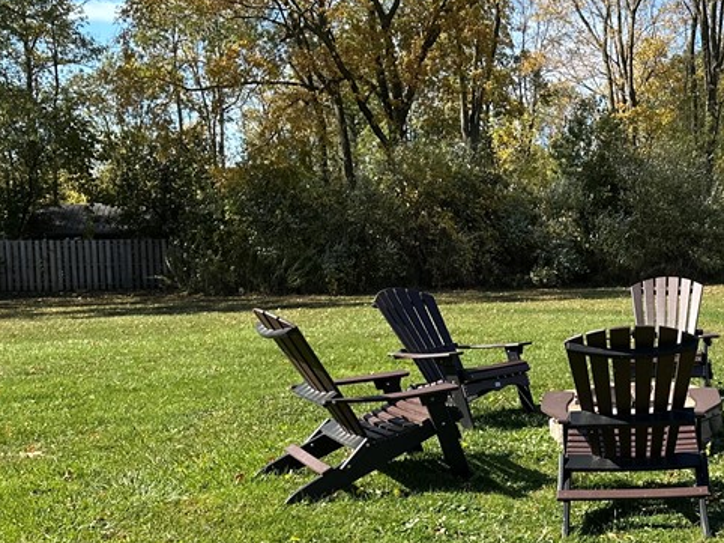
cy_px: 317
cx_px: 659
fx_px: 1066
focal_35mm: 51
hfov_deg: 35.2
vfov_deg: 28.5
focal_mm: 6.86
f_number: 1.78
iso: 80
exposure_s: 1/1845
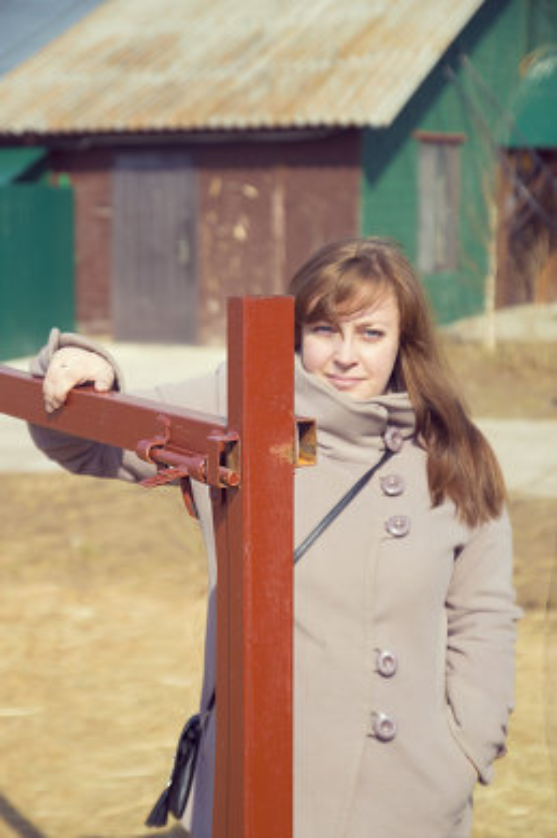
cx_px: 278
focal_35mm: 75
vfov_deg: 27.0
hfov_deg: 18.1
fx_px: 1745
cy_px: 419
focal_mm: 50
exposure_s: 1/2500
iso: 200
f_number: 2.8
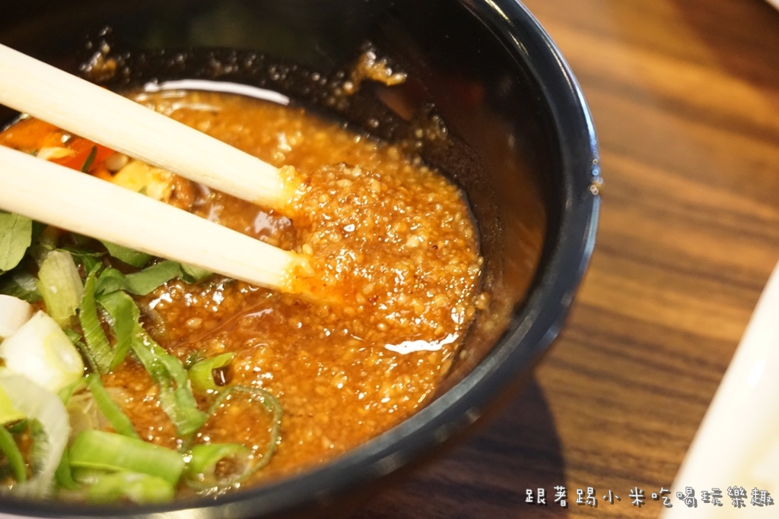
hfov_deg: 31.9
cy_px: 260
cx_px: 390
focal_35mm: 63
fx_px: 1363
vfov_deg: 21.6
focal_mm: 42
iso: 3200
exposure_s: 1/80
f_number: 5.6
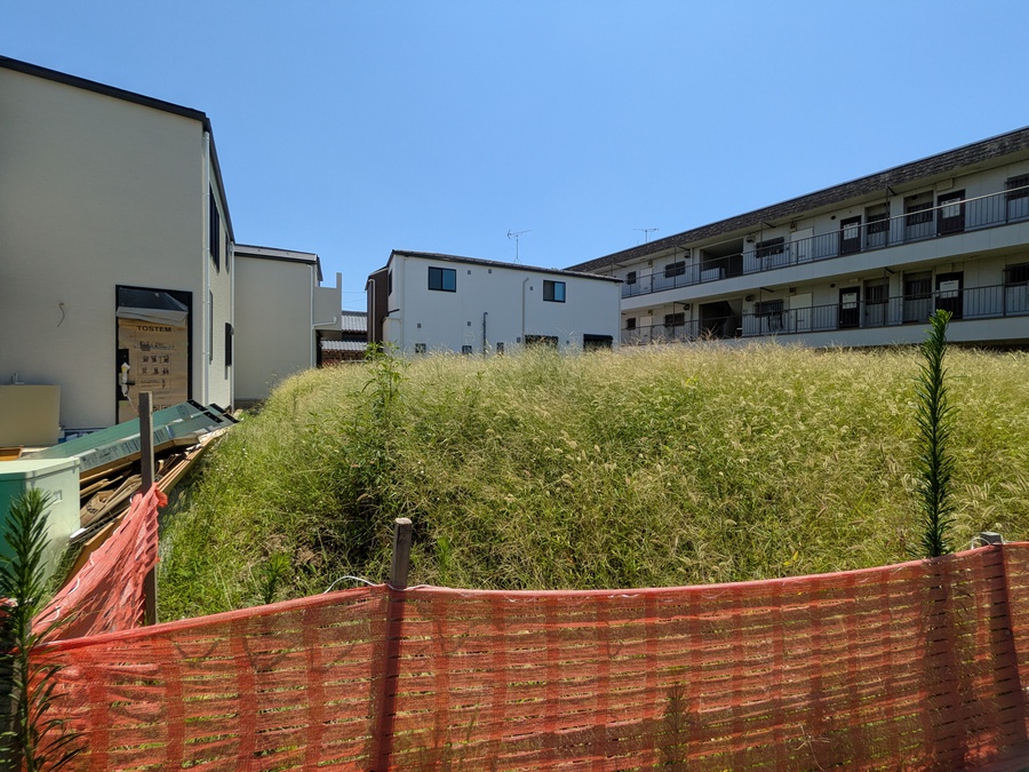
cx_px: 514
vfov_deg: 85.7
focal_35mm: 14
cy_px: 386
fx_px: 416
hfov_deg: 102.1
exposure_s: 1/1527
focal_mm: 1.83
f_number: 2.2
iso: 53
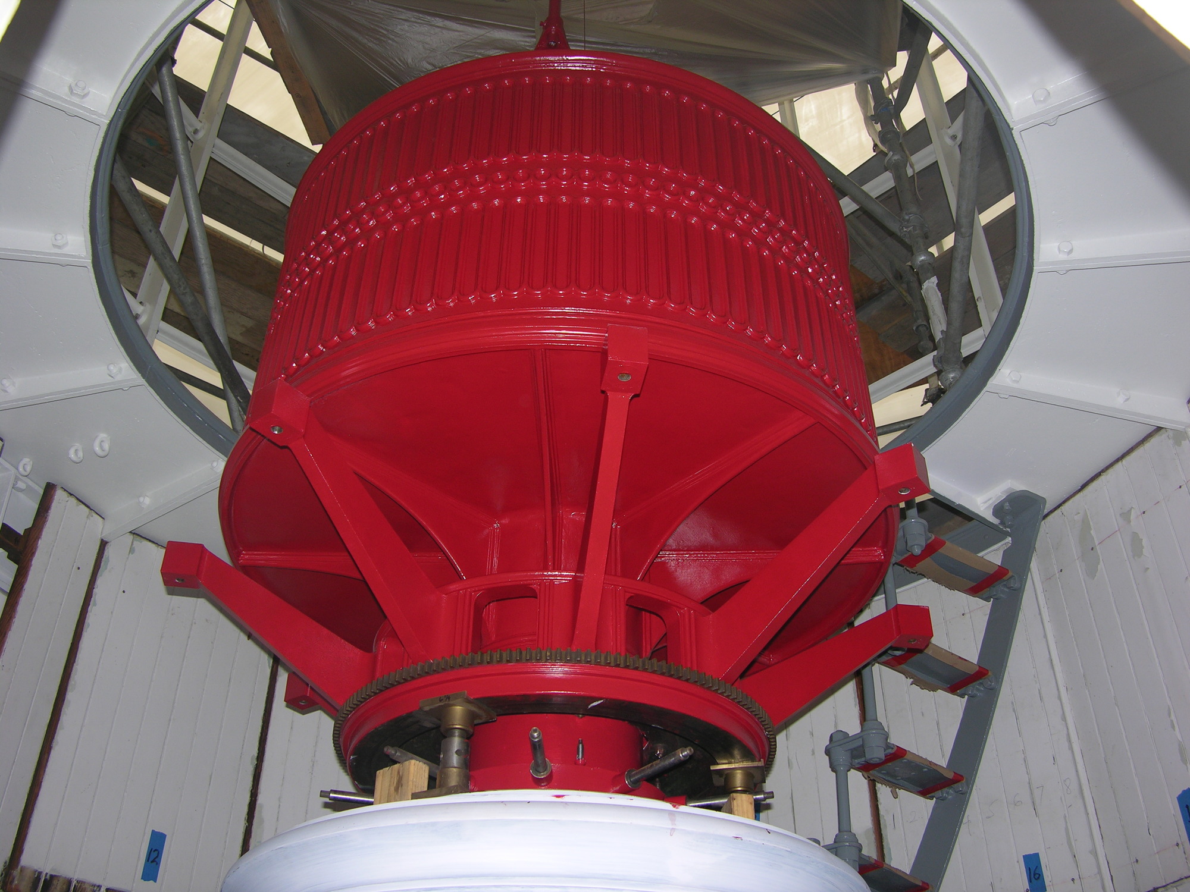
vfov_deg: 40.7
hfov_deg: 52.6
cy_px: 446
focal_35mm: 35
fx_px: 1203
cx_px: 595
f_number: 2.8
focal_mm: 8.9
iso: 50
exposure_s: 1/125
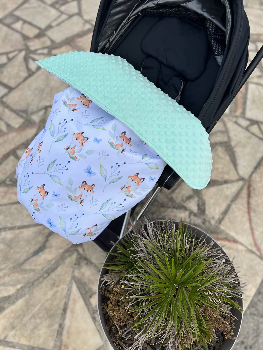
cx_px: 132
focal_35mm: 26
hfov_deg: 53.1
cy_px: 175
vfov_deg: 67.3
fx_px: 263
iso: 50
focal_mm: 5.7
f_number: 1.5
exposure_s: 1/3077
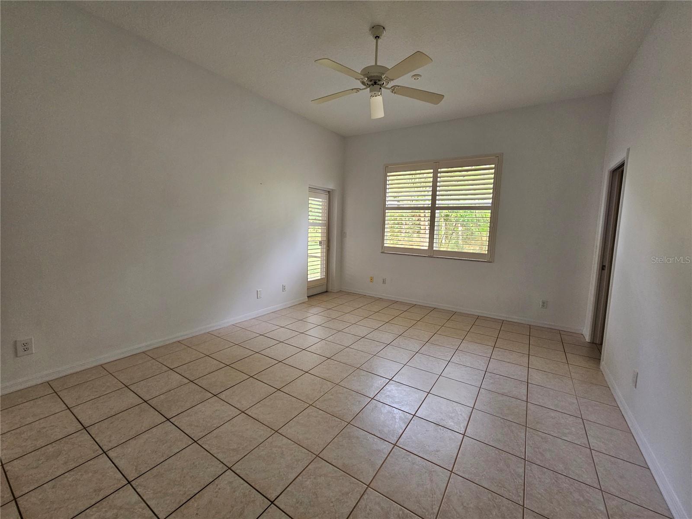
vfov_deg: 89.9
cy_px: 260
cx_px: 346
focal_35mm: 13
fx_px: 260
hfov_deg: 106.2
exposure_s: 1/60
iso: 200
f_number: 2.2
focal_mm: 2.2
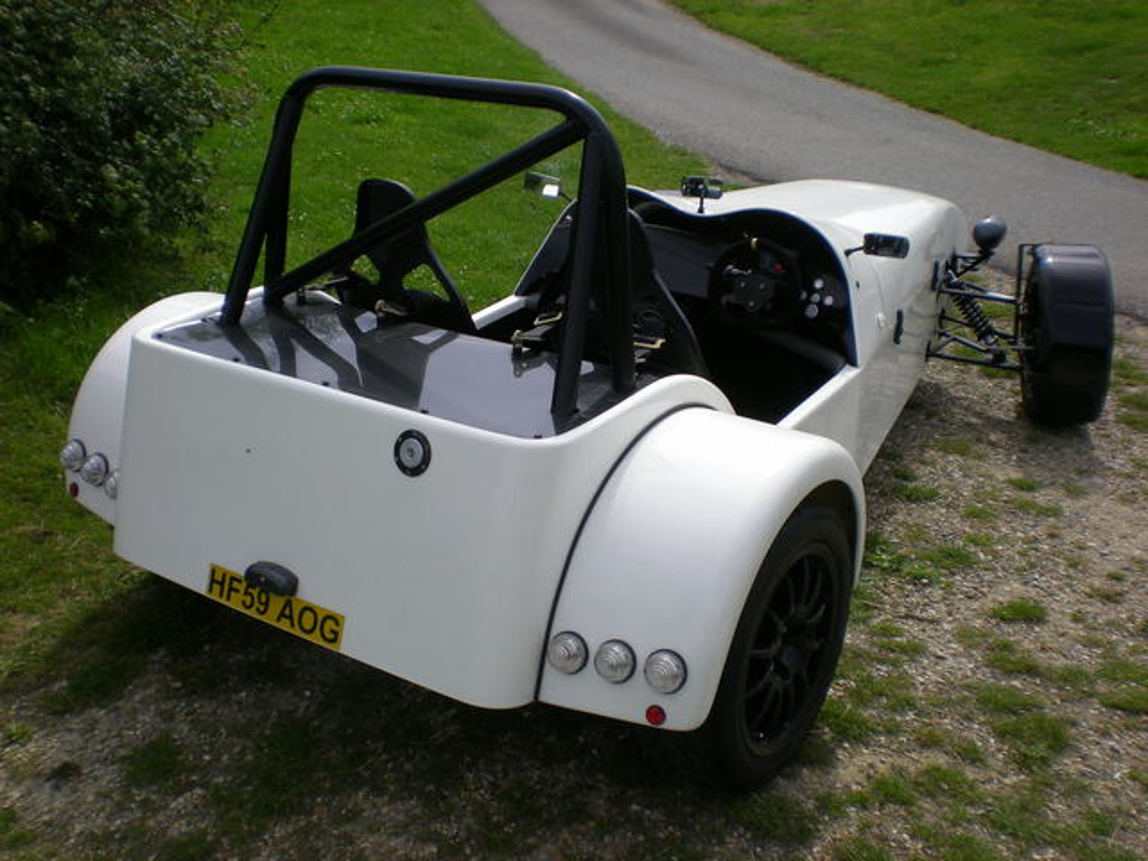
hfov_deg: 49.0
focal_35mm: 38
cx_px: 574
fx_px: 1260
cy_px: 430
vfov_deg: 37.7
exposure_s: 1/502
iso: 50
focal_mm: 6.3
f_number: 4.6
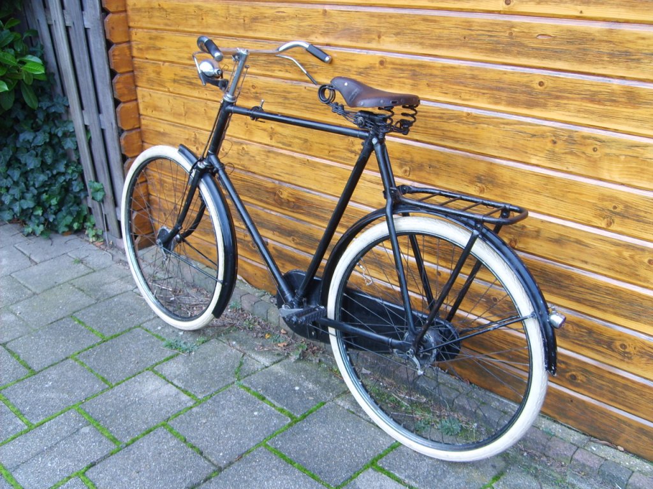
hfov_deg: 52.6
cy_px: 244
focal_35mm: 35
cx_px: 326
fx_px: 660
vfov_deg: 40.7
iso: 50
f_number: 2.8
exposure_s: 1/45
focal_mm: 5.8
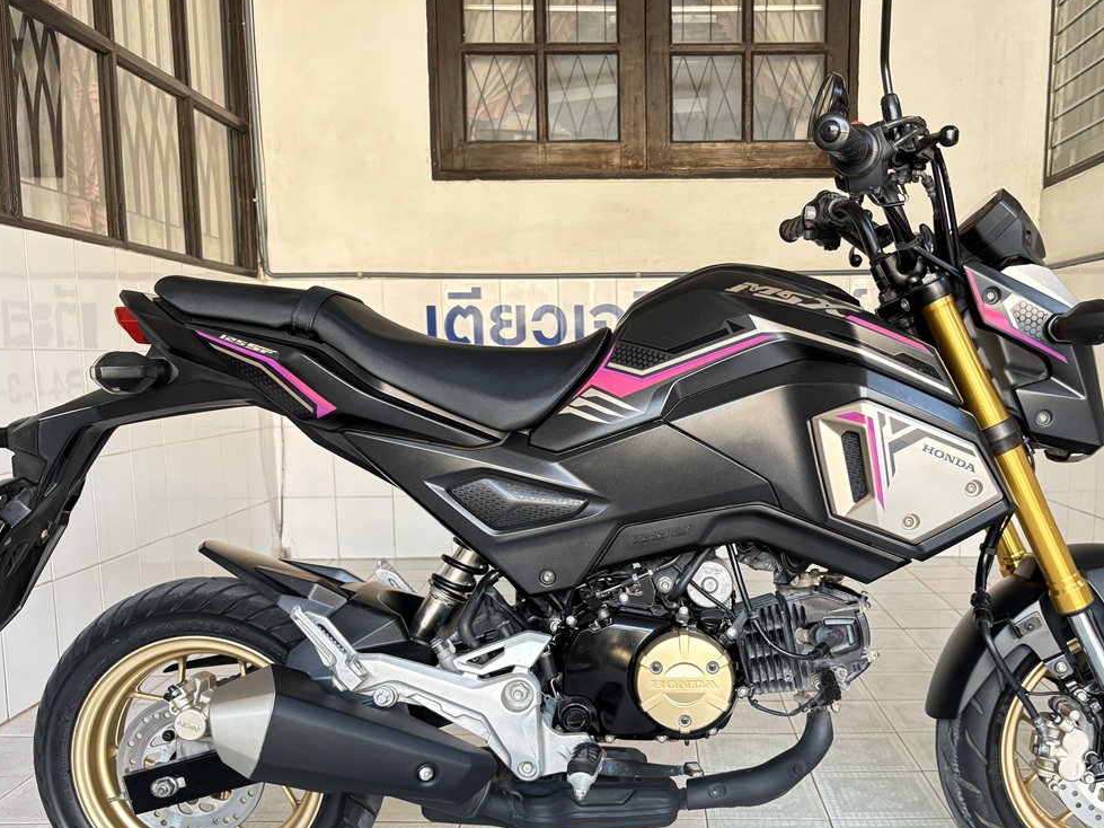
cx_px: 643
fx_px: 1084
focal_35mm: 34
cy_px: 510
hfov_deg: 53.7
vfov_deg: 41.5
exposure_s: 1/60
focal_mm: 5.96
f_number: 1.6
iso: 160
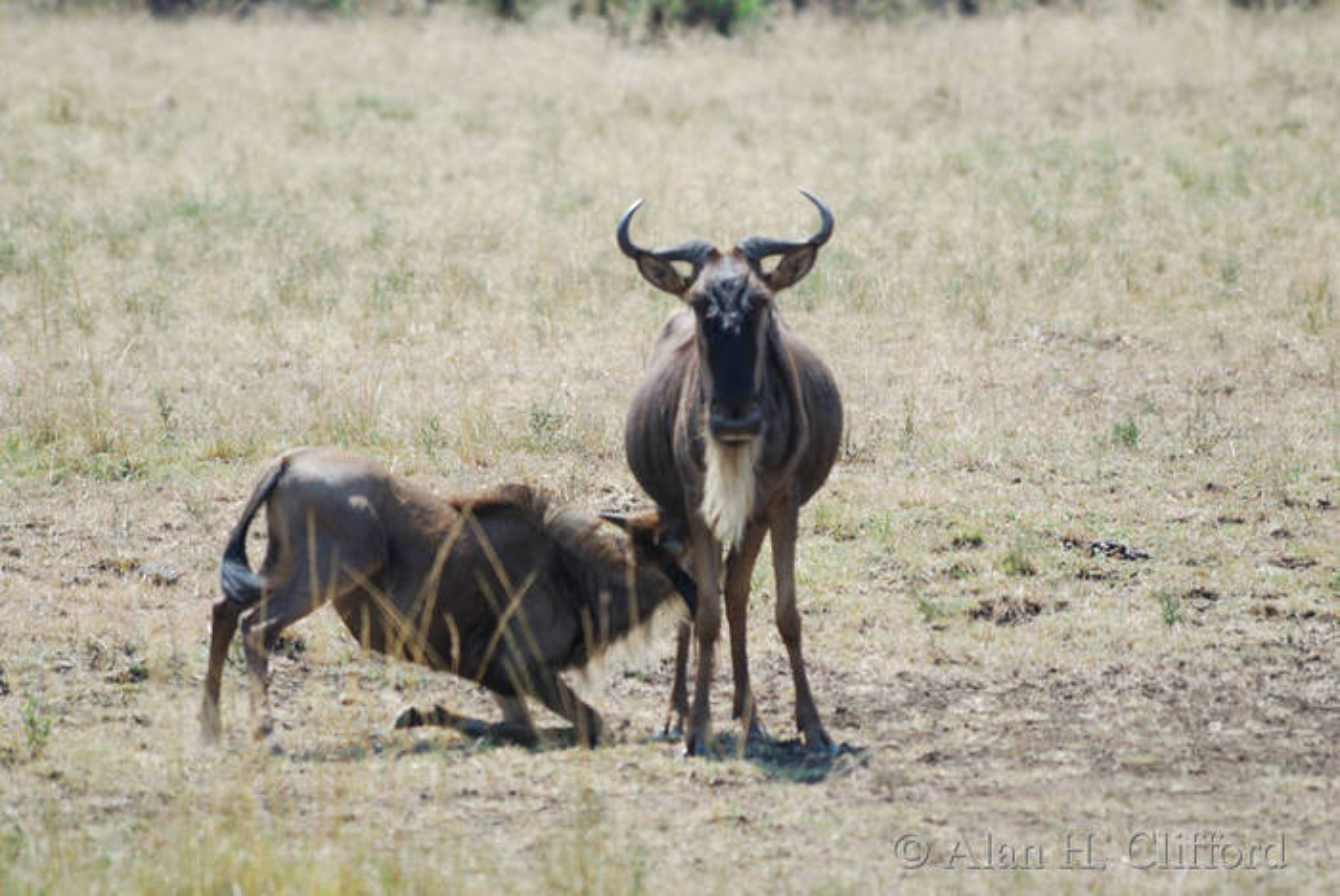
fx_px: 22351
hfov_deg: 3.4
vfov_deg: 2.3
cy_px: 448
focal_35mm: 600
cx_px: 670
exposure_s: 1/400
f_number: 5.6
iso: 250
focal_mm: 400
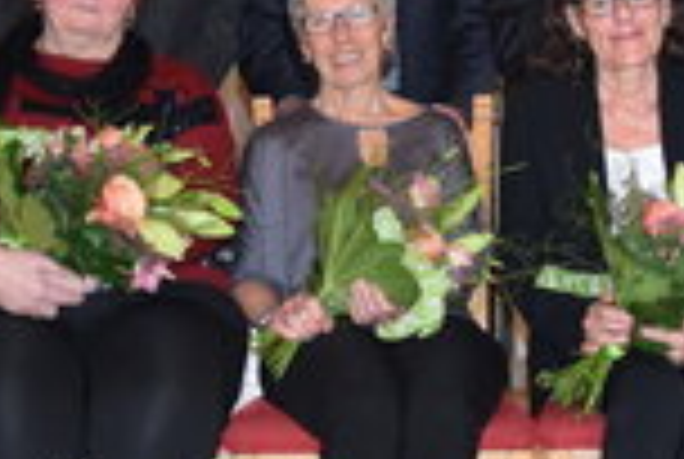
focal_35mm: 104
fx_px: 1980
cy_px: -18
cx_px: 428
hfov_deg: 19.6
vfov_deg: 13.0
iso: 1600
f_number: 3.8
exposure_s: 1/60
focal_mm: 22
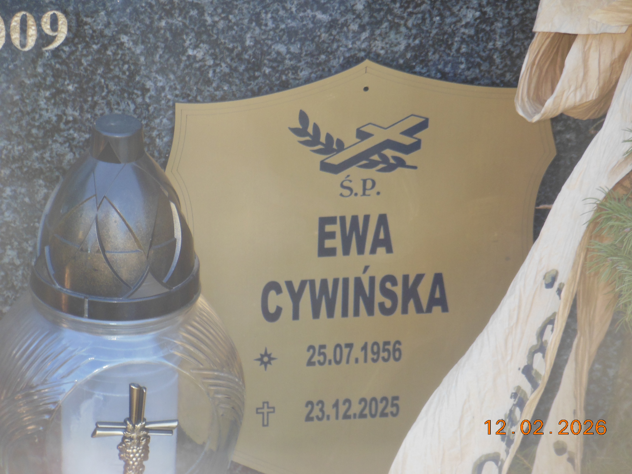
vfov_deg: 6.8
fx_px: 3998
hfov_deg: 9.0
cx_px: 316
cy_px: 237
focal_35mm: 219
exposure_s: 1/60
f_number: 5.7
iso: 200
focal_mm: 39.1
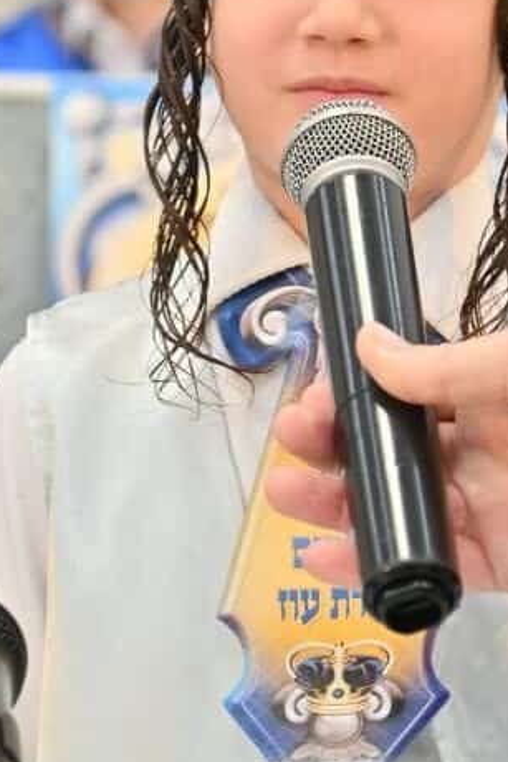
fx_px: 5782
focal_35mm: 273
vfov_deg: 7.5
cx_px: 369
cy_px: -23
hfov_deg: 5.0
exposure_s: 1/160
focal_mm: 82
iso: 320
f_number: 4
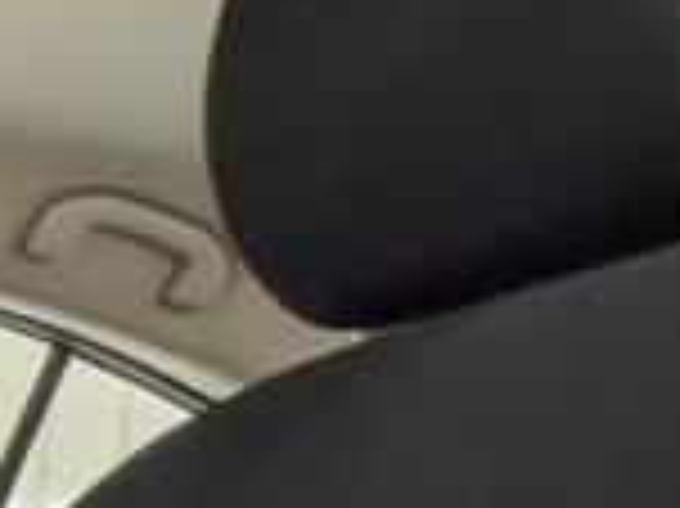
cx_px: -910
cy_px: 1169
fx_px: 1865
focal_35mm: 95
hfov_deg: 14.4
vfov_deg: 12.6
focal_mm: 1.83
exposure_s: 1/30
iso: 80
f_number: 2.2
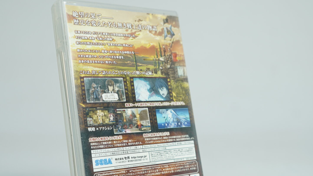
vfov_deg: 23.0
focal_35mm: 52
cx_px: 146
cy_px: 112
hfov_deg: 39.8
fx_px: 432
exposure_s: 1/30
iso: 160
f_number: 4.5
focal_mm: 28
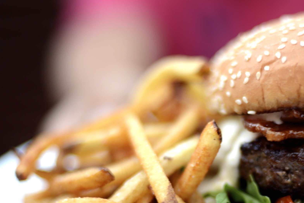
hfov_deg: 21.1
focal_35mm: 96
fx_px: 811
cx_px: 220
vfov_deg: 14.2
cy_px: 157
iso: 160
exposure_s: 1/125
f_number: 1.4
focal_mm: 50
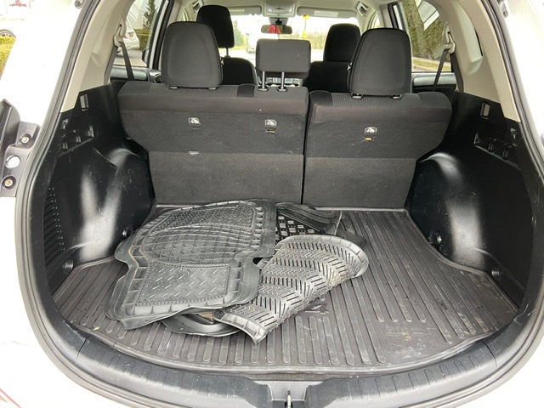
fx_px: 409
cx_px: 272
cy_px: 204
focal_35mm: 26
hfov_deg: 67.3
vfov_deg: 53.1
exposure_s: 1/60
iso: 250
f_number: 1.8
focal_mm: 4.25
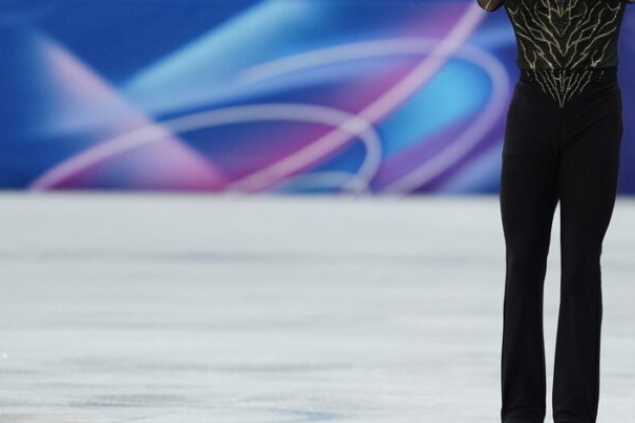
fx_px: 10492
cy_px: 109
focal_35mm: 595
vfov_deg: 2.3
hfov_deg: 3.5
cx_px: 591
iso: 2000
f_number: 2.8
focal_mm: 300
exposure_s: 1/2000
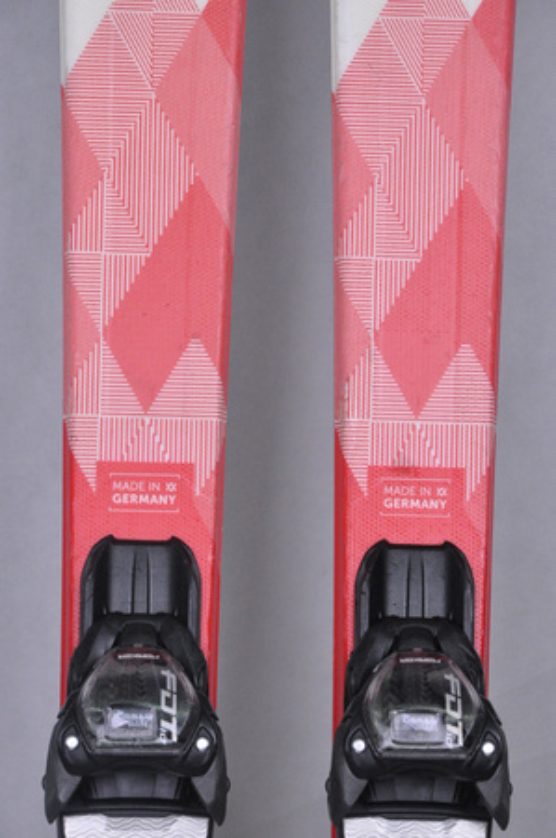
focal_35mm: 158
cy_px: 419
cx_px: 278
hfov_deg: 8.7
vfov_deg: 13.1
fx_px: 3657
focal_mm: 105
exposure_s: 1/125
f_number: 9.5
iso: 3200
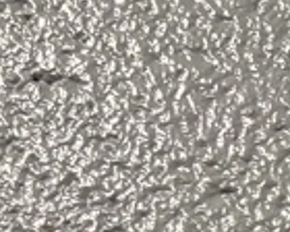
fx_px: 1588
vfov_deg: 7.2
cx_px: 1027
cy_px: 754
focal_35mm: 185
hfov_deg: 8.0
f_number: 1.6
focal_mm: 5.96
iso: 125
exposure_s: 1/60
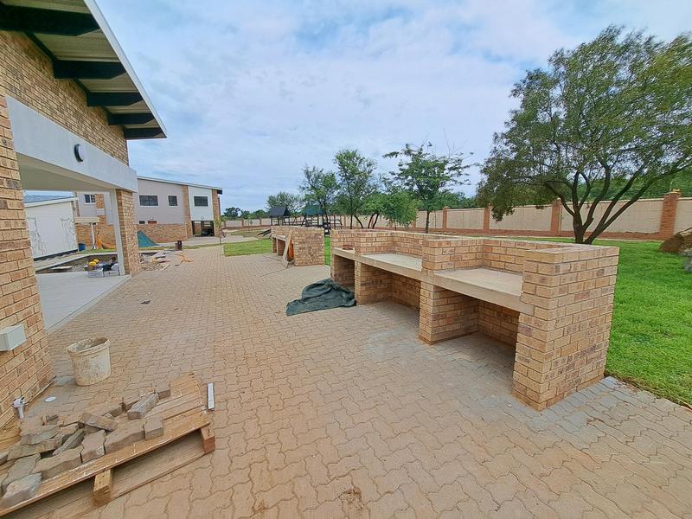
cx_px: 346
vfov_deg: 89.9
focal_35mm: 13
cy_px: 260
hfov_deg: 106.2
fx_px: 260
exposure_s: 1/2119
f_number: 2.2
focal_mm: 1.74
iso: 50
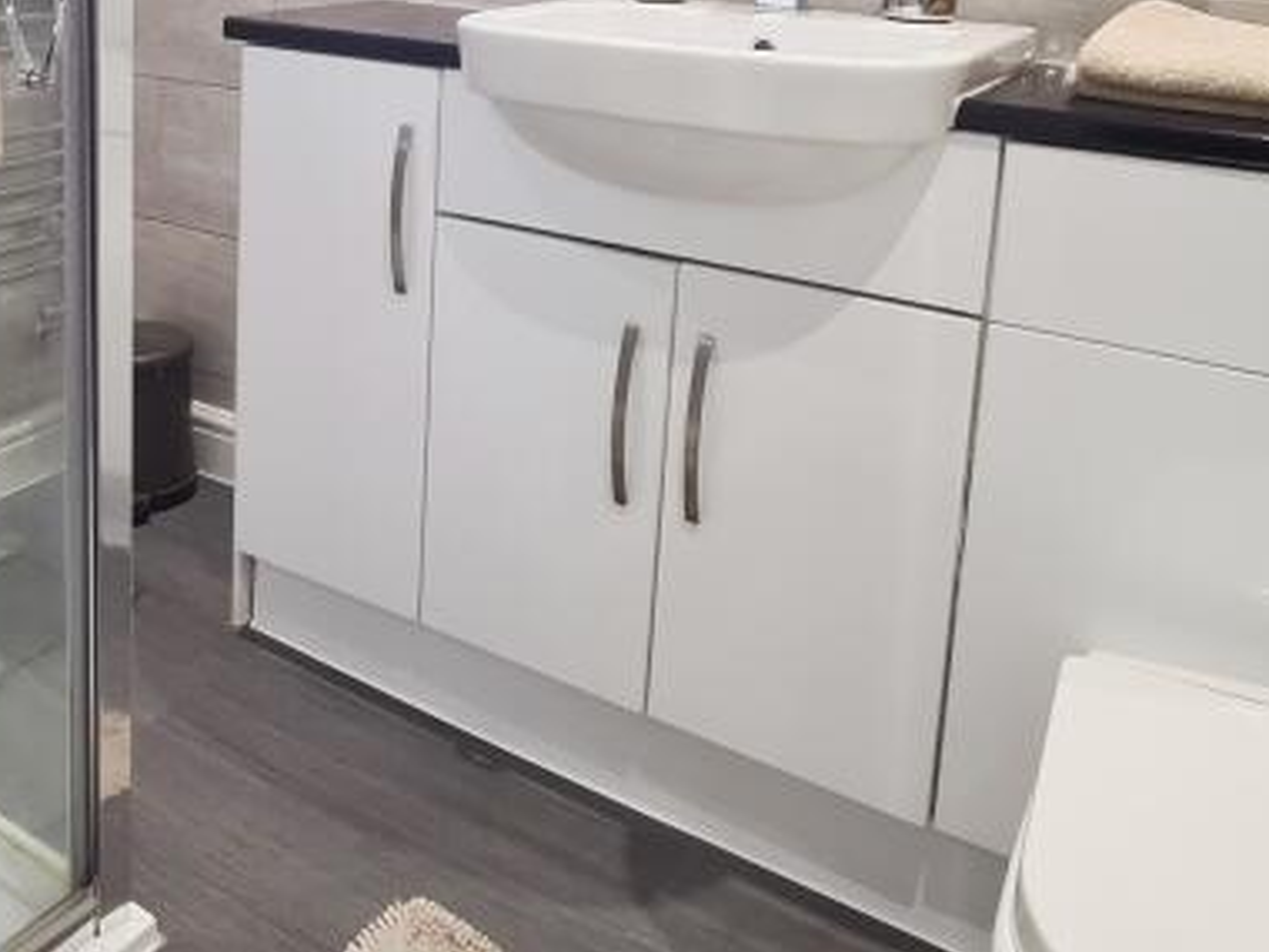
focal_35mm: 35
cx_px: 327
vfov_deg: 38.0
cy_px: 100
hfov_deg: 50.6
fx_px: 1283
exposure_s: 1/50
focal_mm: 2.2
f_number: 2.2
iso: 100
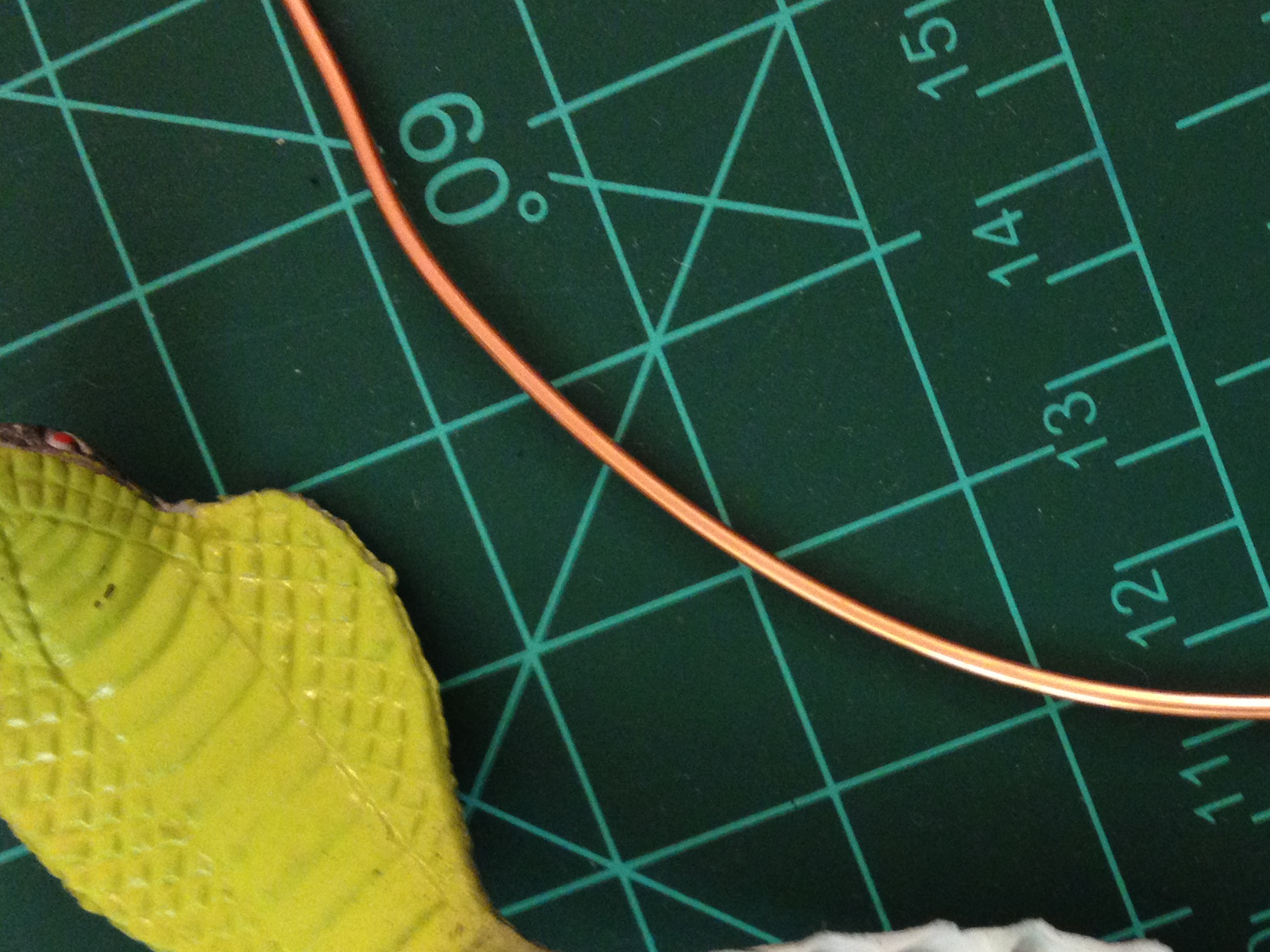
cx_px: 968
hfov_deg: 29.3
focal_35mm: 65
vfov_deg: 22.4
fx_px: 2384
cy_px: 688
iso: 200
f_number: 2.4
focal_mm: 4.28
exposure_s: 1/20
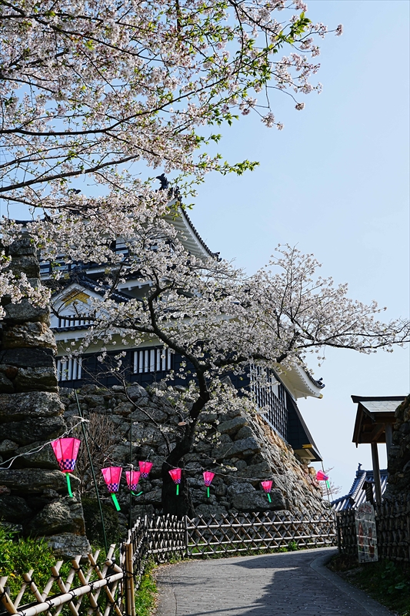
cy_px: 308
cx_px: 205
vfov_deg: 44.5
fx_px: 752
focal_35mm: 44
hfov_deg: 30.5
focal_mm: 44
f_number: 8
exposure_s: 1/500
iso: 100
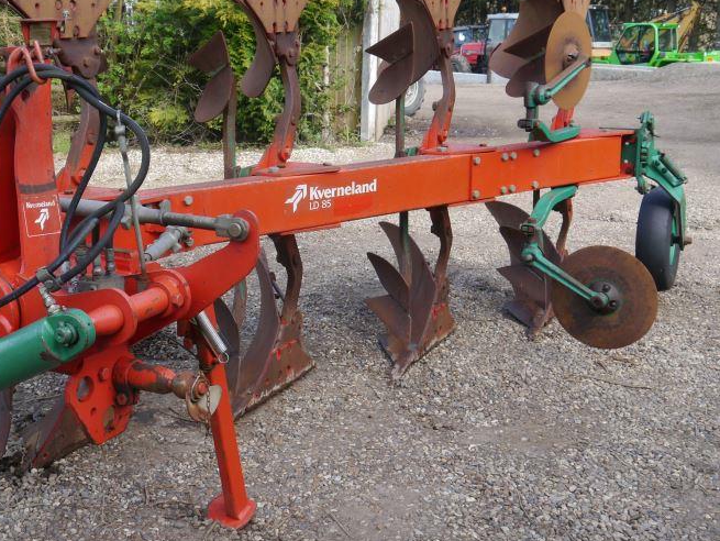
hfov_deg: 37.8
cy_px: 211
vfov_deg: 29.1
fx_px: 1041
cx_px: 247
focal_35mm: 50
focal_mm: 16
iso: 160
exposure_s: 1/200
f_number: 5
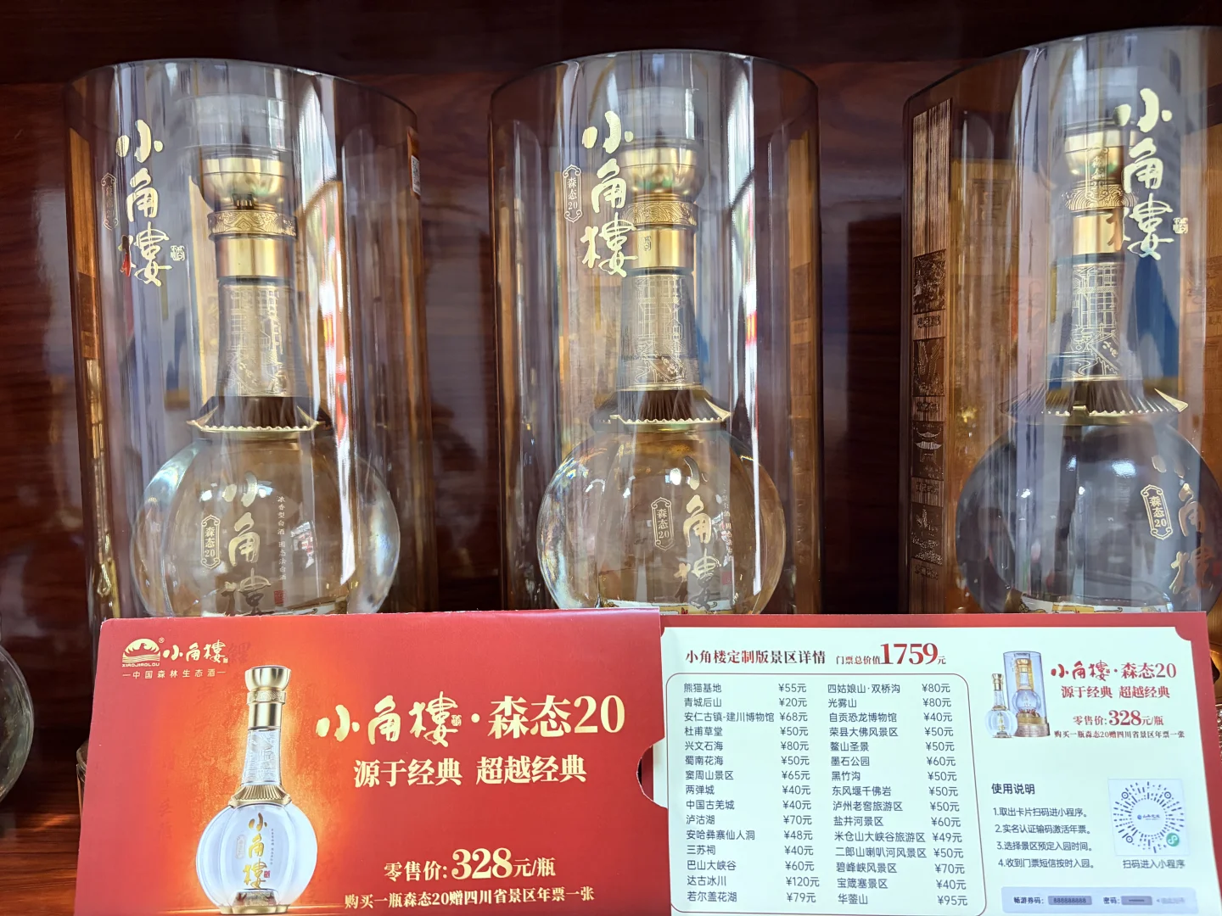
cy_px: 458
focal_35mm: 26
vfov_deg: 53.1
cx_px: 611
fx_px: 918
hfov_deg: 67.3
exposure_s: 1/60
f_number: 1.6
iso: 320
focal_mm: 5.96
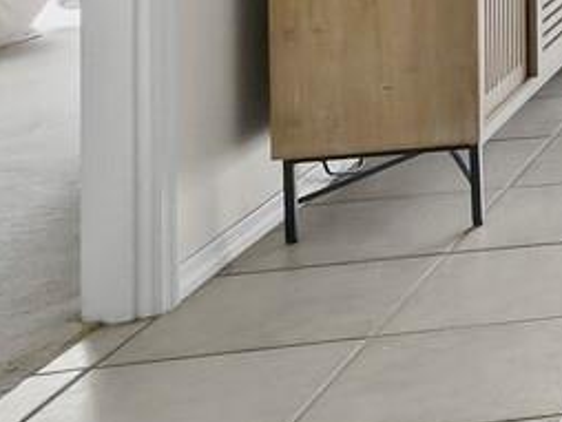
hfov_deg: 14.0
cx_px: 1407
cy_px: -376
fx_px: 1430
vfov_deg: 14.4
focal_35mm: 88
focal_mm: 7
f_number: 11
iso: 400
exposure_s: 1/13
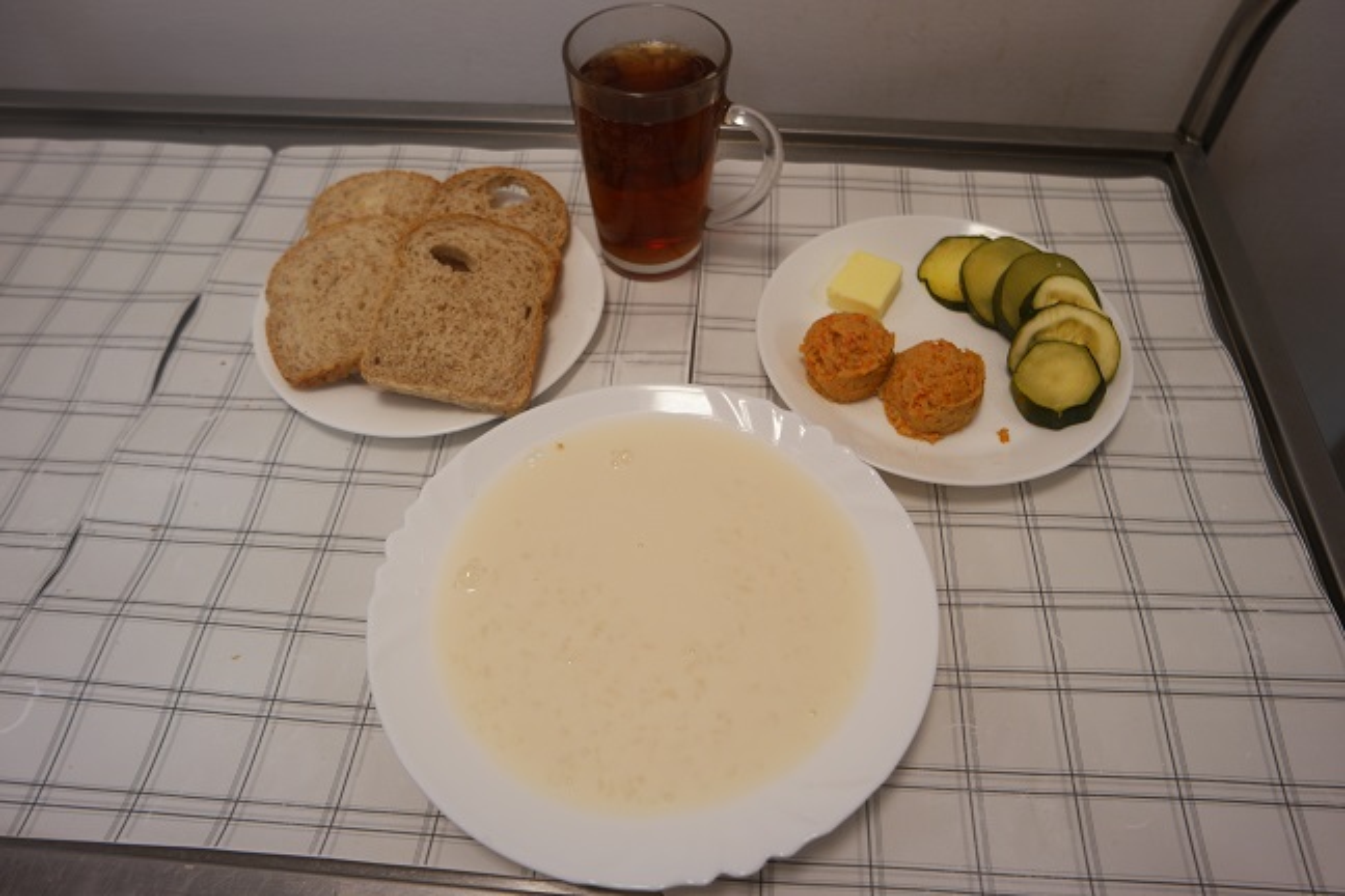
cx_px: 672
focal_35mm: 24
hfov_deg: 73.7
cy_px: 448
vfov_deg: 53.1
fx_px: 897
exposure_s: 1/60
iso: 200
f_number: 3.5
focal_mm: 16
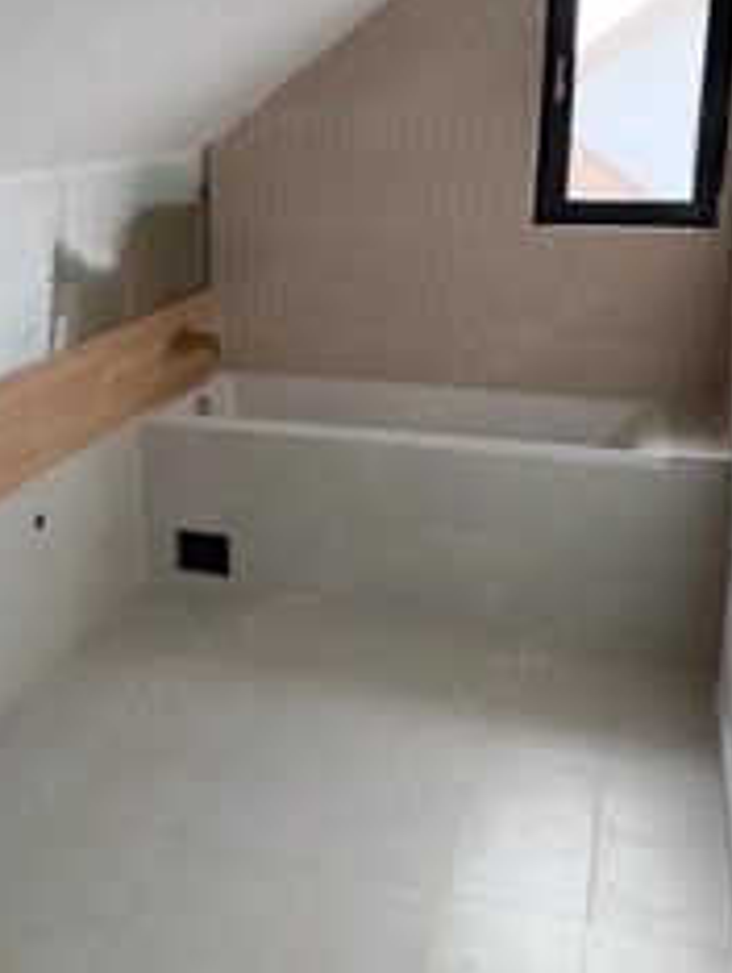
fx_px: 1154
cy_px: 416
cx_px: 245
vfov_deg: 45.6
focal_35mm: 41
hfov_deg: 34.9
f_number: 1.78
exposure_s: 1/207
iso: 125
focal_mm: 6.76
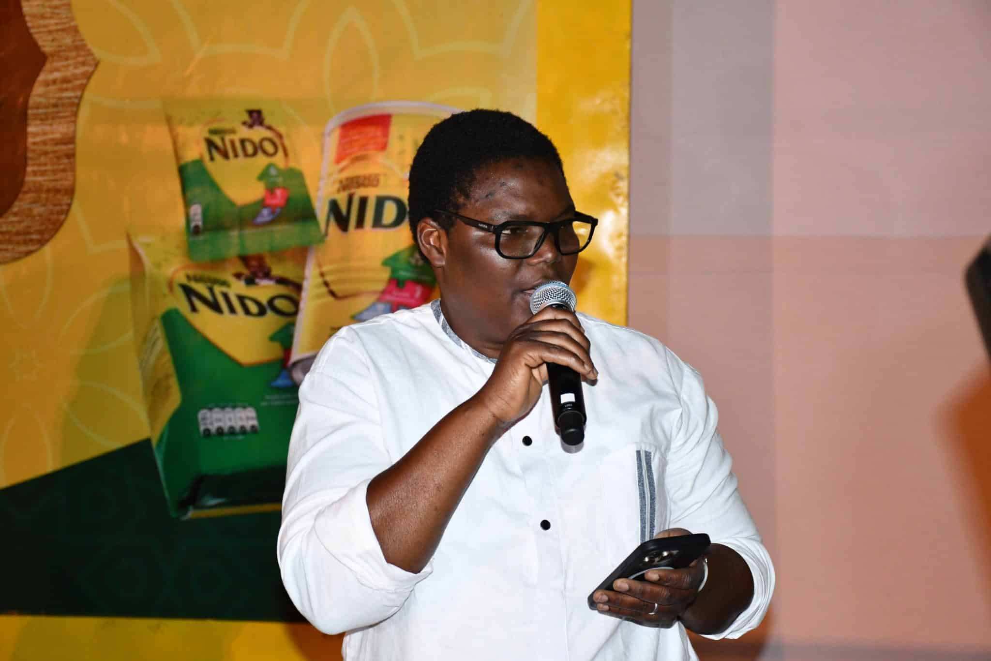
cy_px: 330
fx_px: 1982
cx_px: 496
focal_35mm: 72
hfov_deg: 28.1
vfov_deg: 18.9
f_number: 4.5
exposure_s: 1/60
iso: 2500
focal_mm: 48
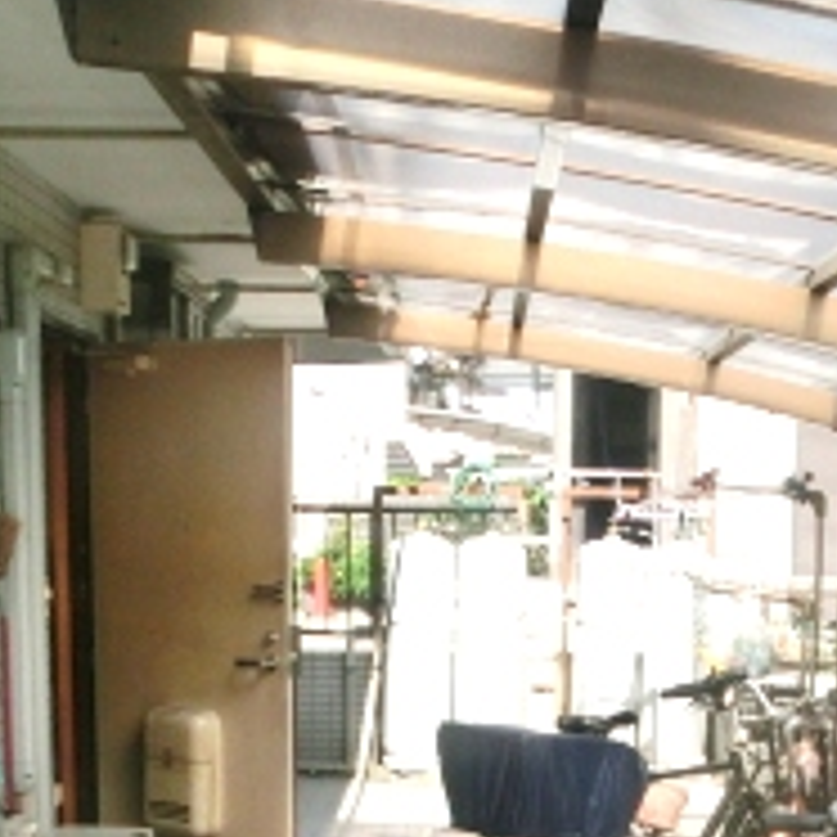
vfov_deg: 22.4
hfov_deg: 23.5
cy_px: 909
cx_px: 572
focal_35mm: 73
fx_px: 1997
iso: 80
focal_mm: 4.24
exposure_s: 1/160
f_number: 7.9
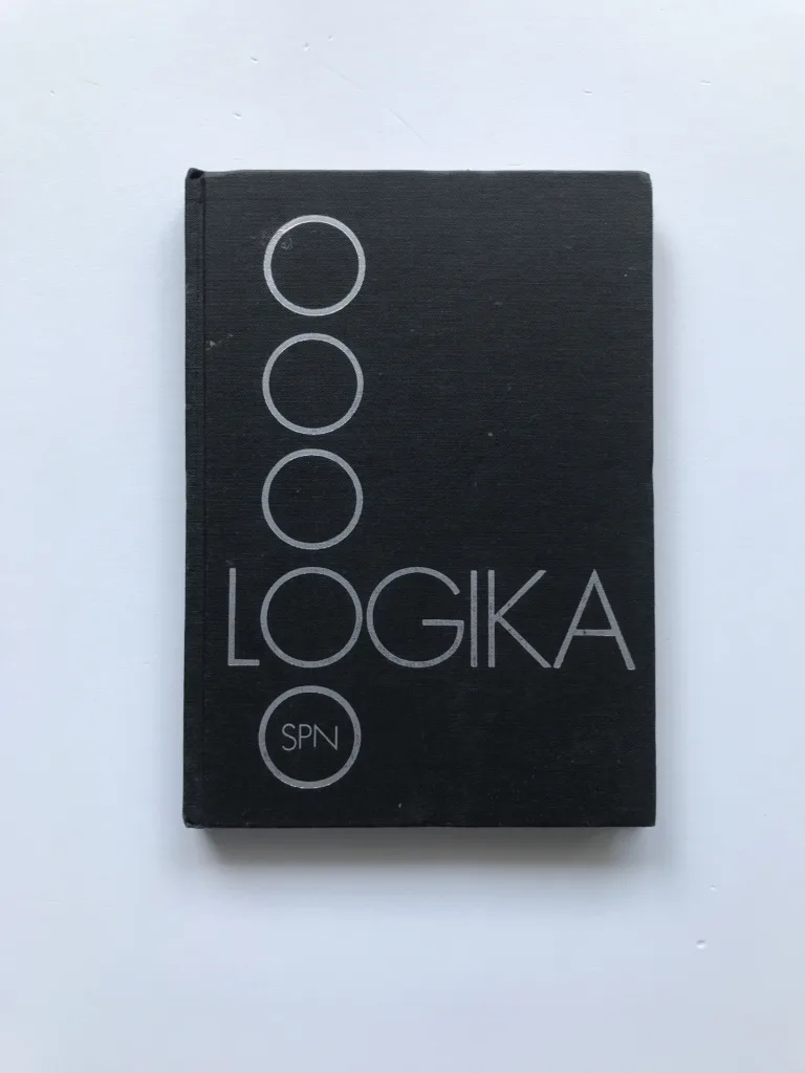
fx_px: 868
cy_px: 536
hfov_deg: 49.7
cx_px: 402
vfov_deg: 63.4
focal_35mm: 28
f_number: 1.8
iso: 25
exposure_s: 1/50
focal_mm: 3.99
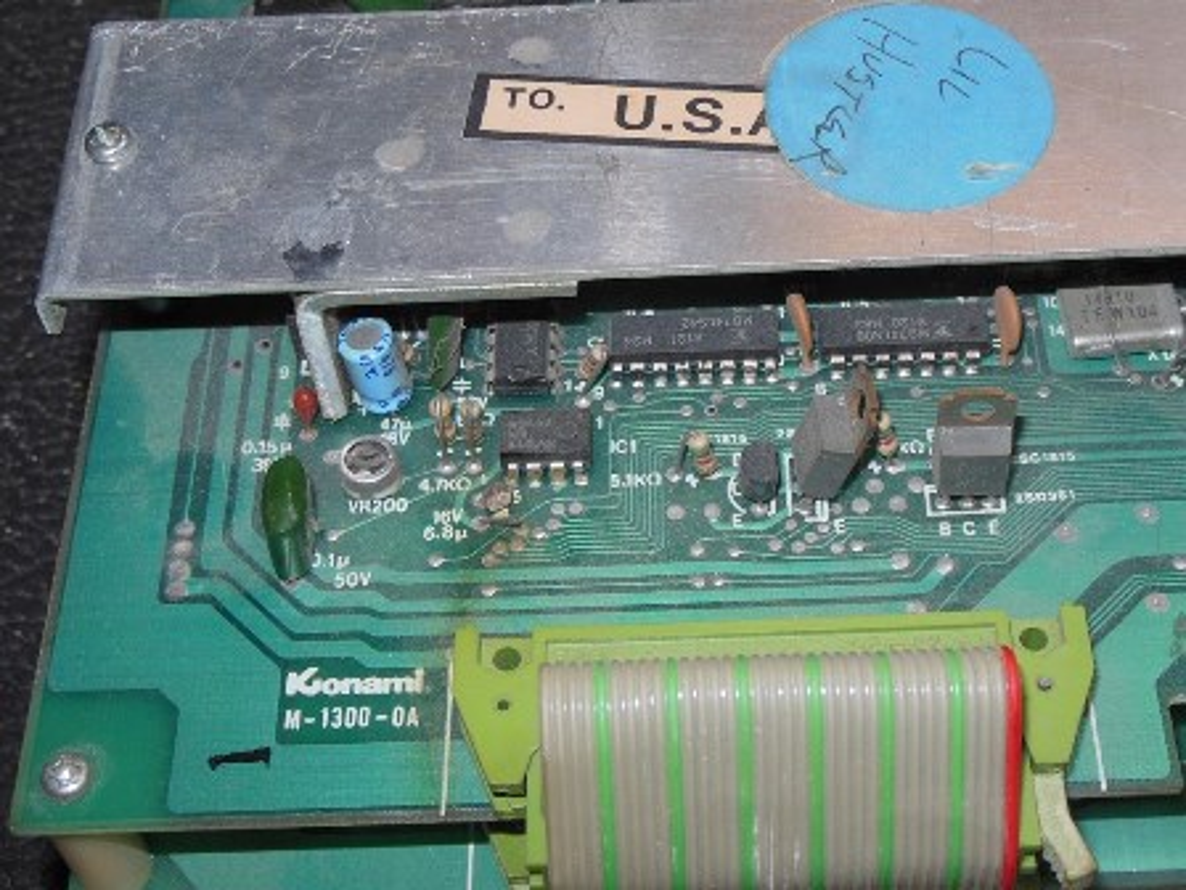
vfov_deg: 33.6
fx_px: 1473
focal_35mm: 43
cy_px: 445
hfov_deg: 43.9
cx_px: 593
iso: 200
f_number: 7.5
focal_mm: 7.7
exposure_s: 1/30
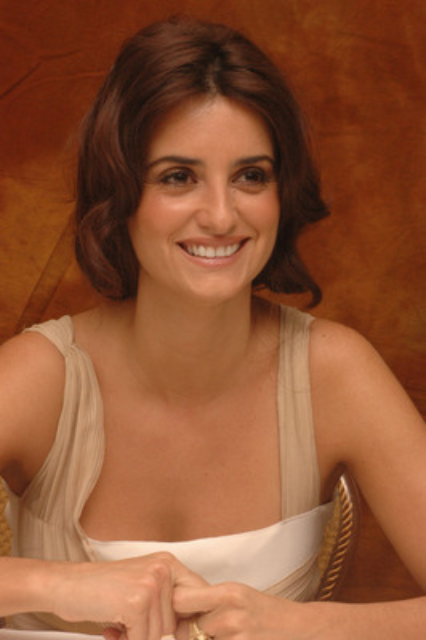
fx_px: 2294
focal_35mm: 129
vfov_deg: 15.9
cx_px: 213
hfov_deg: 10.6
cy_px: 320
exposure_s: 1/400
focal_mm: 86
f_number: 11
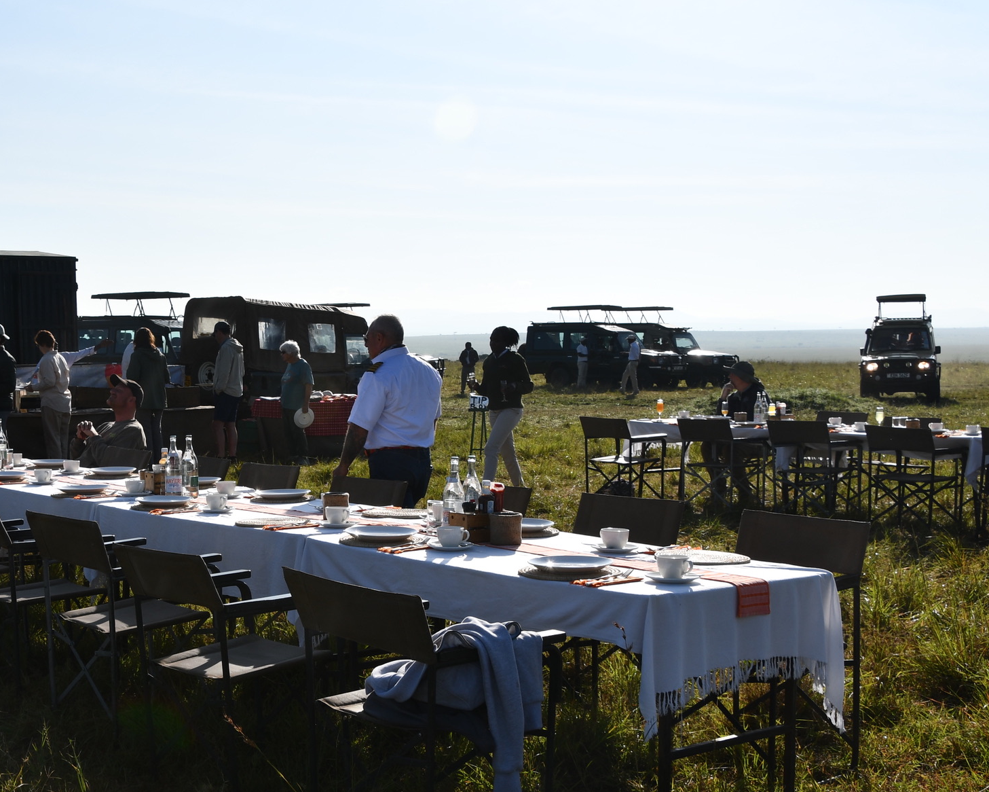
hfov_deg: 37.4
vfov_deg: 30.8
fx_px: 1434
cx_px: 291
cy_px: 430
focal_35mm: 49
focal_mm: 22
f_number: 10
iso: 100
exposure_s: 1/400
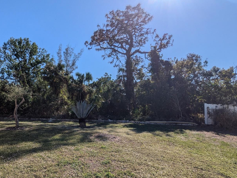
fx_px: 144
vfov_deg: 63.4
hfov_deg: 77.0
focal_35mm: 21
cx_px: 84
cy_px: 98
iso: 46
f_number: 2.2
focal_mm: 2.35
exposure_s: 1/3003
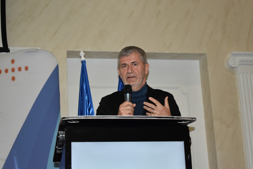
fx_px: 474
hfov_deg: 29.9
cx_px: 126
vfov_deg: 20.2
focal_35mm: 68
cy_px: 84
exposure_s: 1/125
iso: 1100
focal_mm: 45
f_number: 5
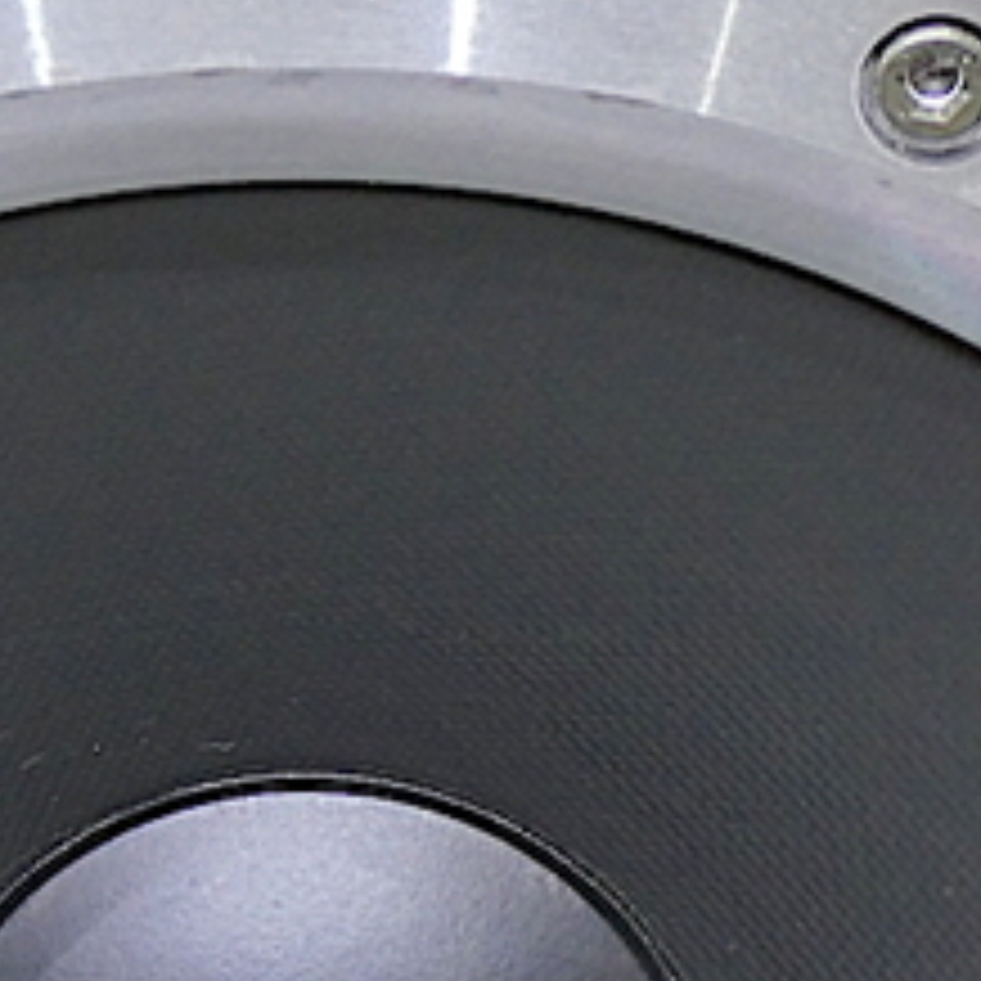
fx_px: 12248
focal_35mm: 382
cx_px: 333
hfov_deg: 4.6
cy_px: 1359
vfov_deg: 4.6
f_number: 5
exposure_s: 1/1.6
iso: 200
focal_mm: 17.5
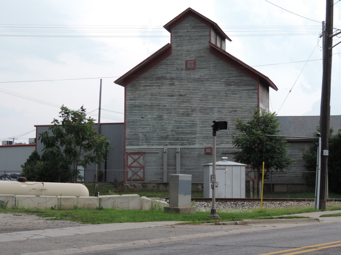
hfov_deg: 26.0
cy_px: 128
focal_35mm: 75
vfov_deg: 19.6
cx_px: 170
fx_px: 739
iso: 80
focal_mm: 13.3
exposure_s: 1/125
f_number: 3.9
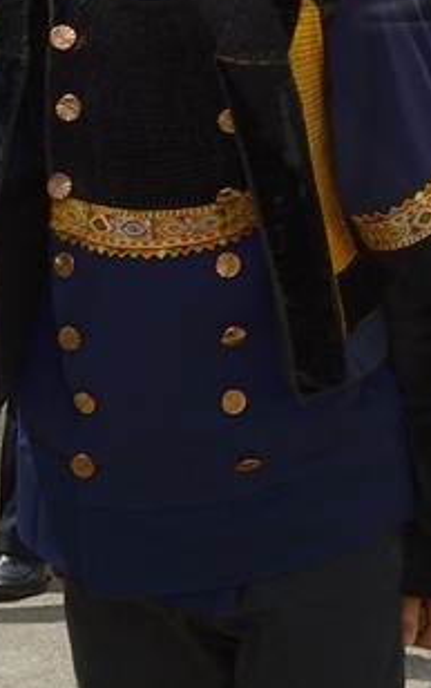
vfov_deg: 8.1
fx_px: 4765
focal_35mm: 254
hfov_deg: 5.1
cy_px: -250
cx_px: 835
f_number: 14
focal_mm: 48
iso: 200
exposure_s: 1/200
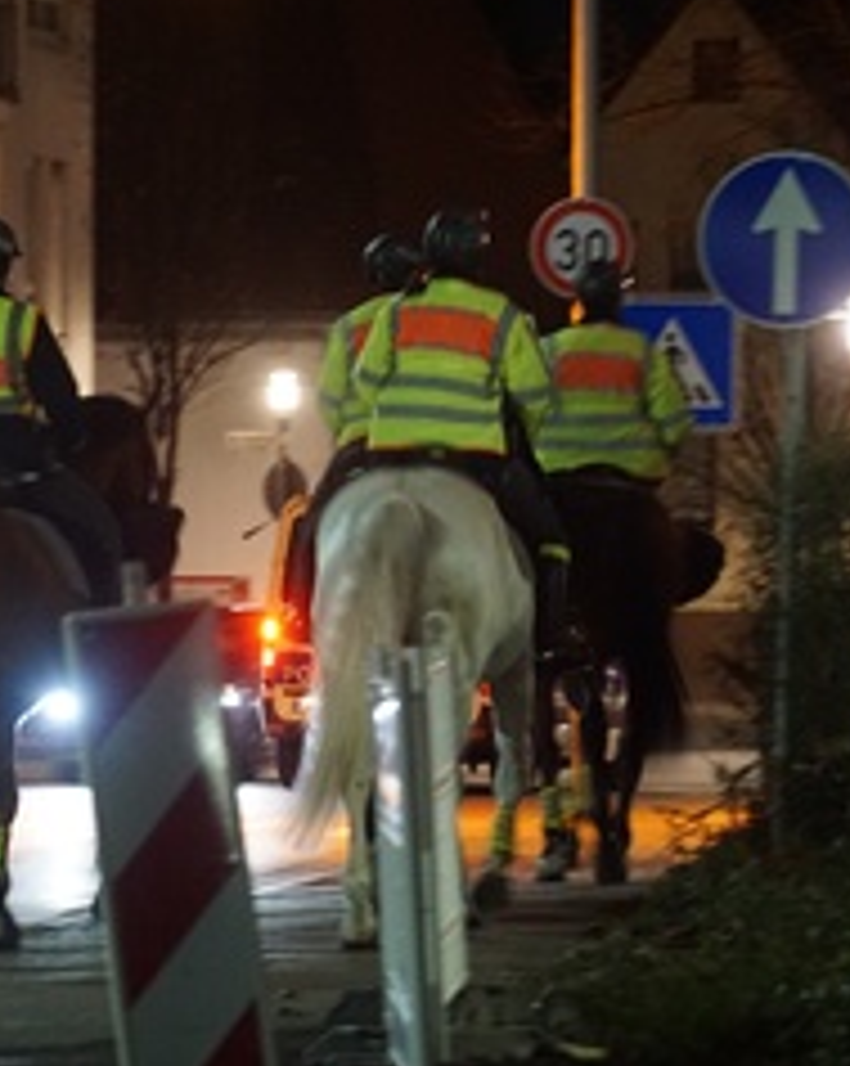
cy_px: 526
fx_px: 10107
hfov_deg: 4.8
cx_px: 229
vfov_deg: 6.0
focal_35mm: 321
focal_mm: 135
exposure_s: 1/10
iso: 3200
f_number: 5.6
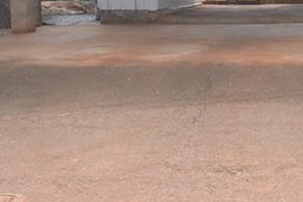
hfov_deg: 11.2
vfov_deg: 7.9
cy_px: 82
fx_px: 1455
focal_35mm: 173
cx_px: 519
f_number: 13
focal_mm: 32
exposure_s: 1/200
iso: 640
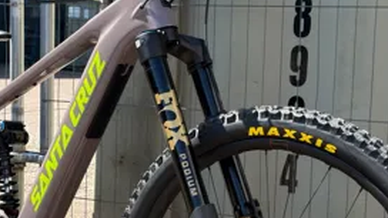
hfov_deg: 27.5
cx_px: 155
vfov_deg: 15.7
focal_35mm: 77
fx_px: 792
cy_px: 138
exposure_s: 1/1582
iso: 80
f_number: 1.78
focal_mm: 6.76
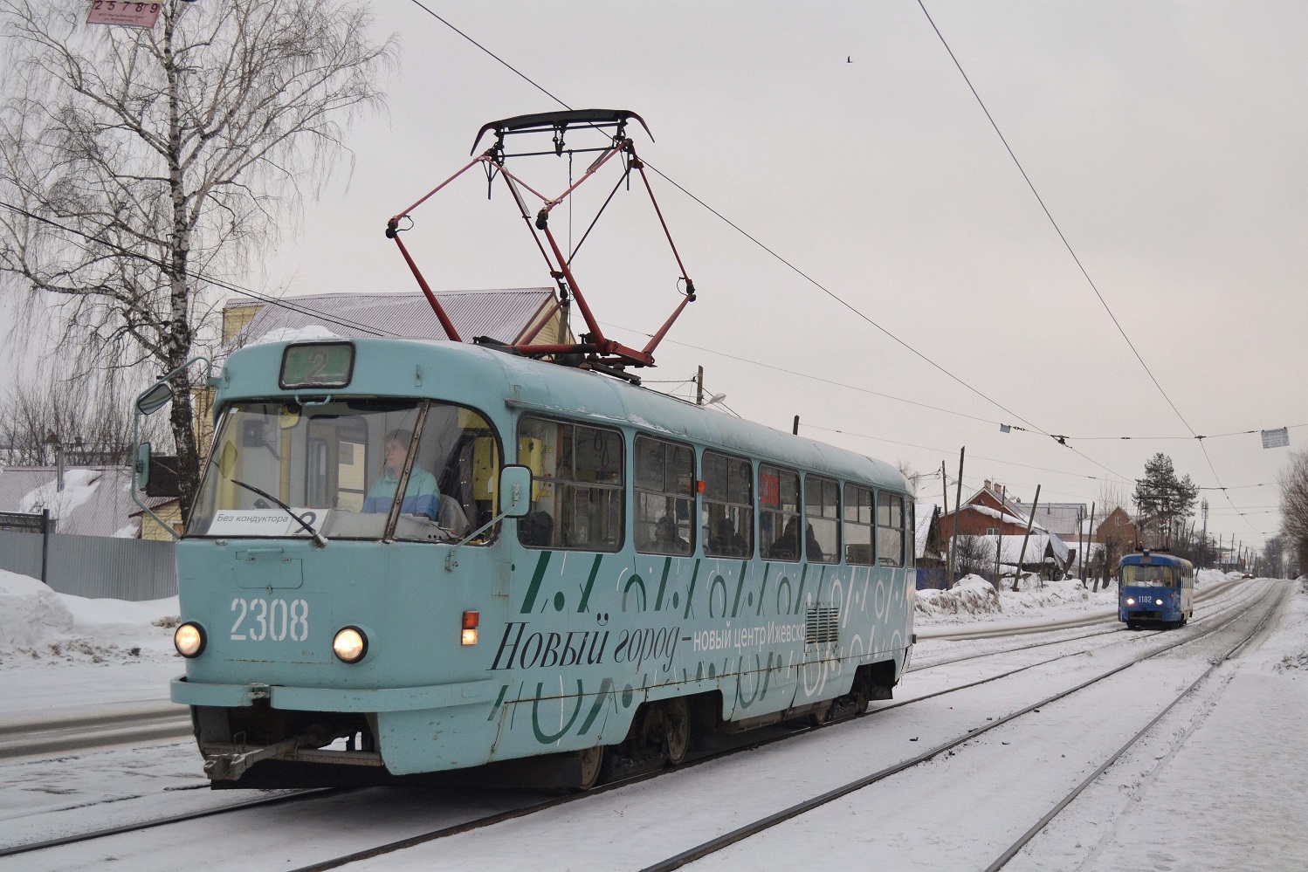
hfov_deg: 43.6
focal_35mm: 45
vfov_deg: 29.9
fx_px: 1635
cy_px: 436
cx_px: 654
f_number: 4.5
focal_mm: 30
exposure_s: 1/500
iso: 500
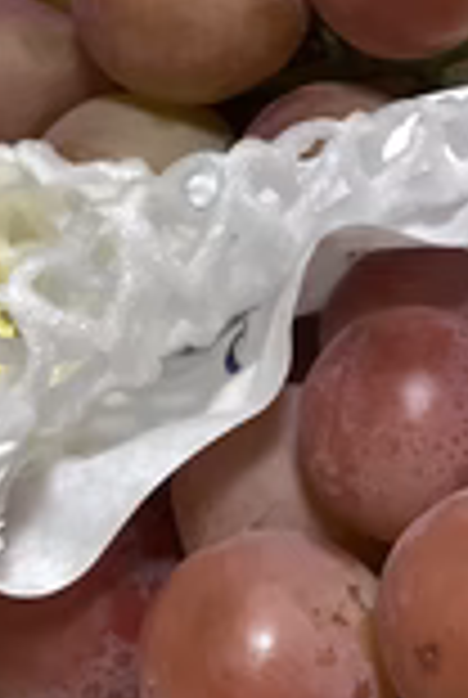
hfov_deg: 16.5
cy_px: 176
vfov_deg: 24.2
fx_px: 1611
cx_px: 342
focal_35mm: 83
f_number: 2.4
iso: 250
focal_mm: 3.3
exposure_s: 1/50
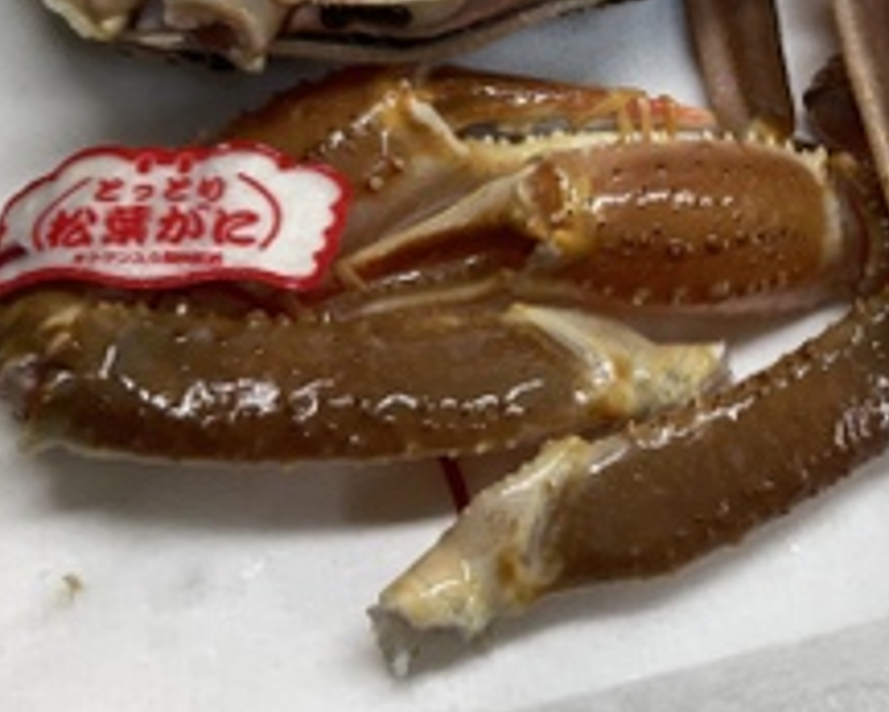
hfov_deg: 28.8
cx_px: 807
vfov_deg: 23.3
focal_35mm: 63
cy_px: 16
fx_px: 1658
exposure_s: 1/120
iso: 40
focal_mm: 3
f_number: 1.8
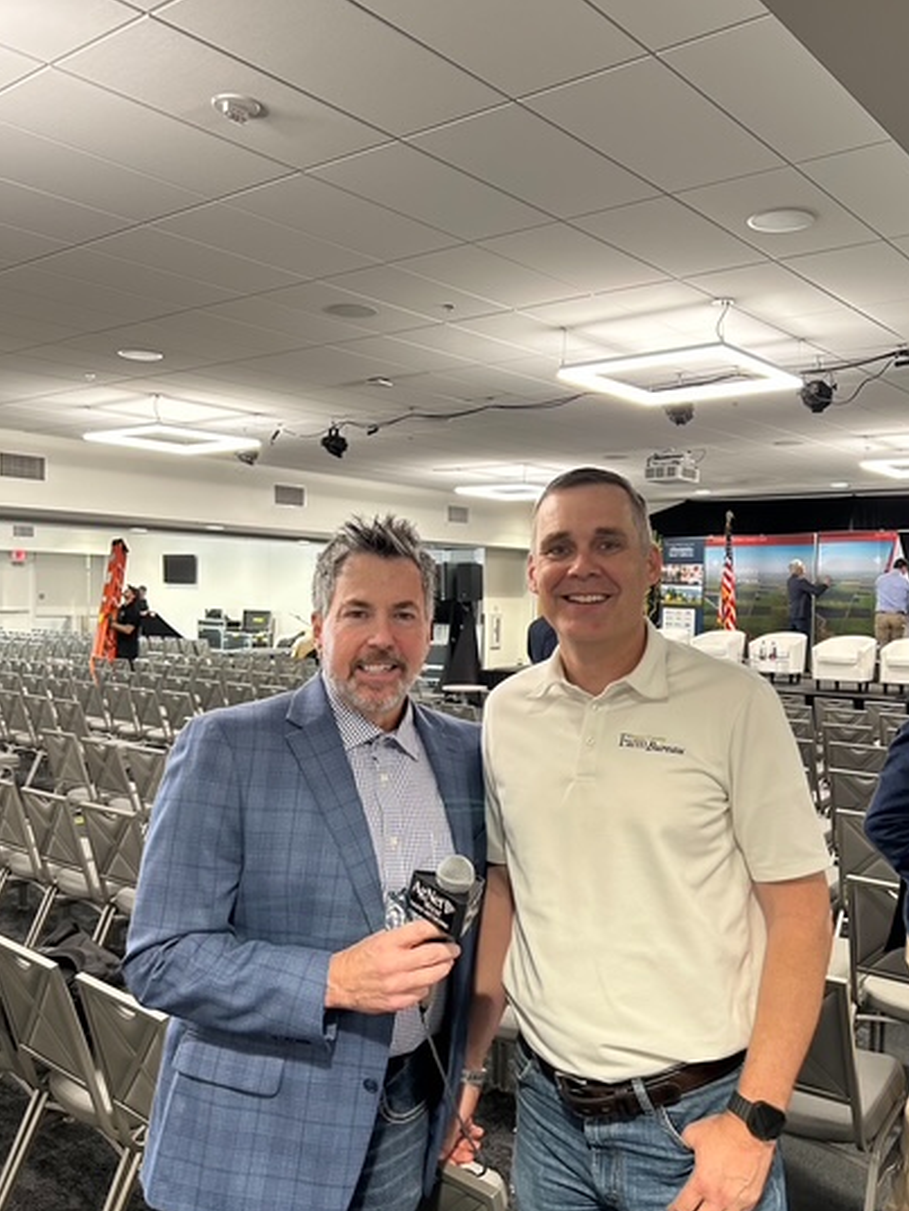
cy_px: 663
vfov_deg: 58.2
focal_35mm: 31
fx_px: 1085
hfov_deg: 45.4
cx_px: 487
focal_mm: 5.7
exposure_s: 1/60
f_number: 1.5
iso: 125
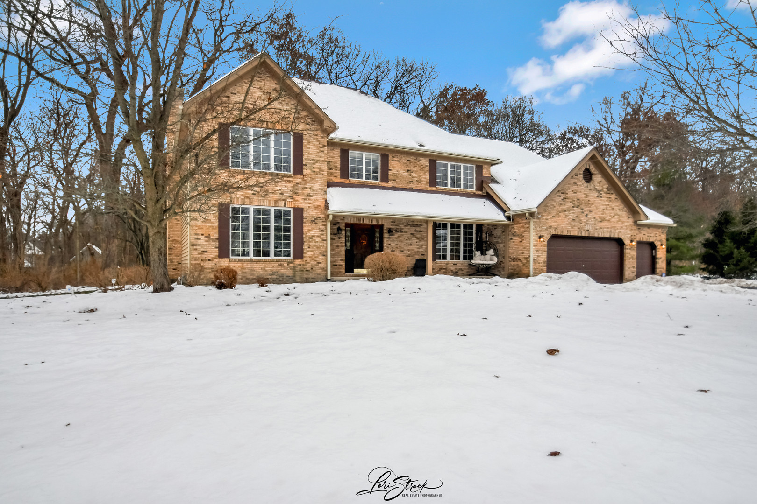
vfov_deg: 57.2
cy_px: 252
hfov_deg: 78.6
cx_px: 378
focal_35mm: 22
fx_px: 463
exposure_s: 1/5000
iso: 400
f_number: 8
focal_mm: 15
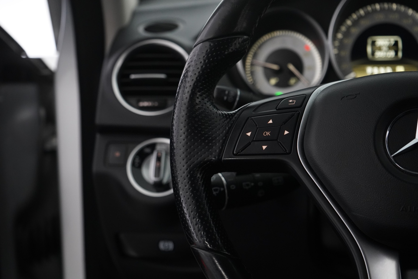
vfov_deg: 23.0
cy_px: 140
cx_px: 209
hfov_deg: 33.9
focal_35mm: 59
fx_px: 685
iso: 4000
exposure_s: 1/60
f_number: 5
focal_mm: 59
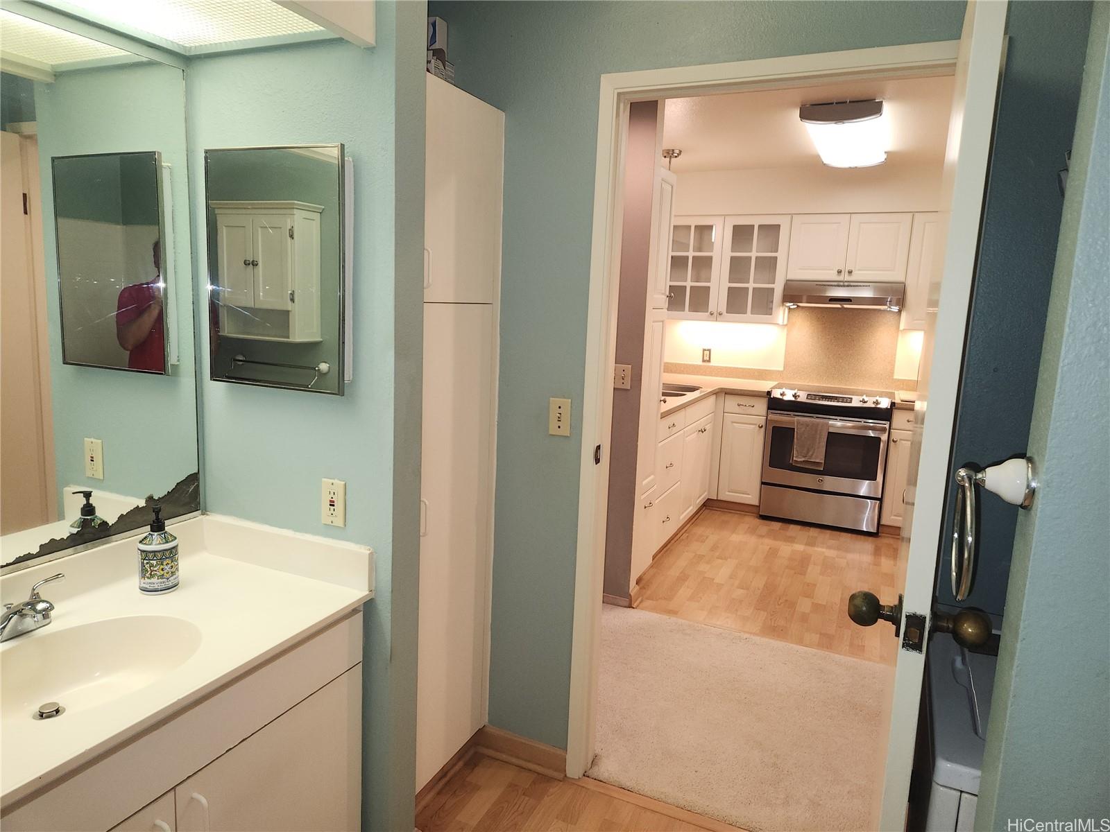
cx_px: 555
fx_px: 738
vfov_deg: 58.9
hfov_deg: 73.9
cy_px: 416
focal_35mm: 23
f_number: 1.8
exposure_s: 1/60
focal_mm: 5.4
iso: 100
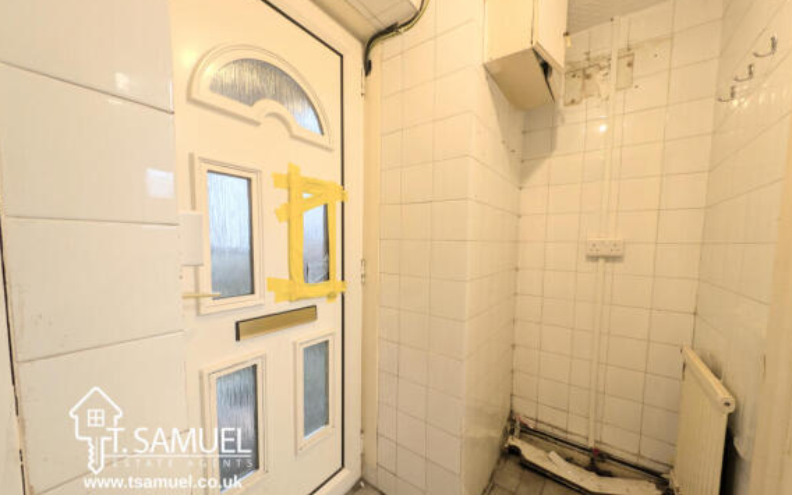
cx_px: 402
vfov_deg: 82.7
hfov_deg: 109.4
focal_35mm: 13
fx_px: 281
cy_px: 264
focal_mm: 2.23
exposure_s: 1/50
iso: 132
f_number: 1.95
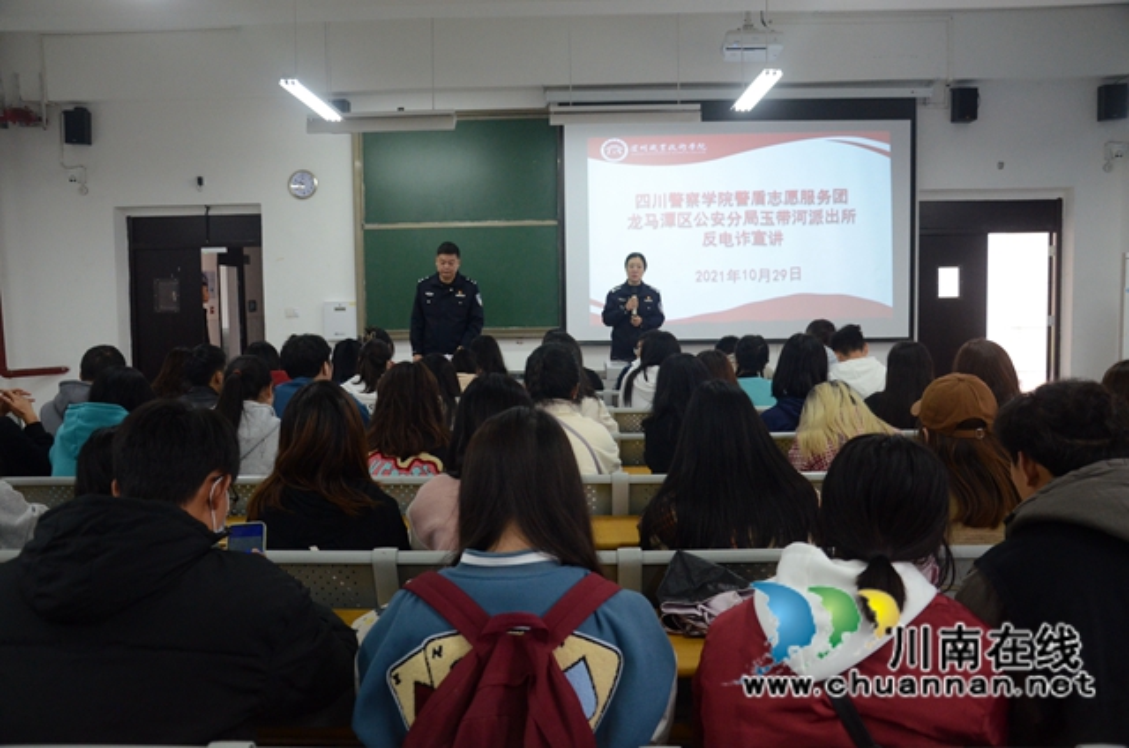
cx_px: 564
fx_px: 986
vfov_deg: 41.5
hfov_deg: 59.6
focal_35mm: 32
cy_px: 374
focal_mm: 21
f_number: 3.8
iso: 1600
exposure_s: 1/160
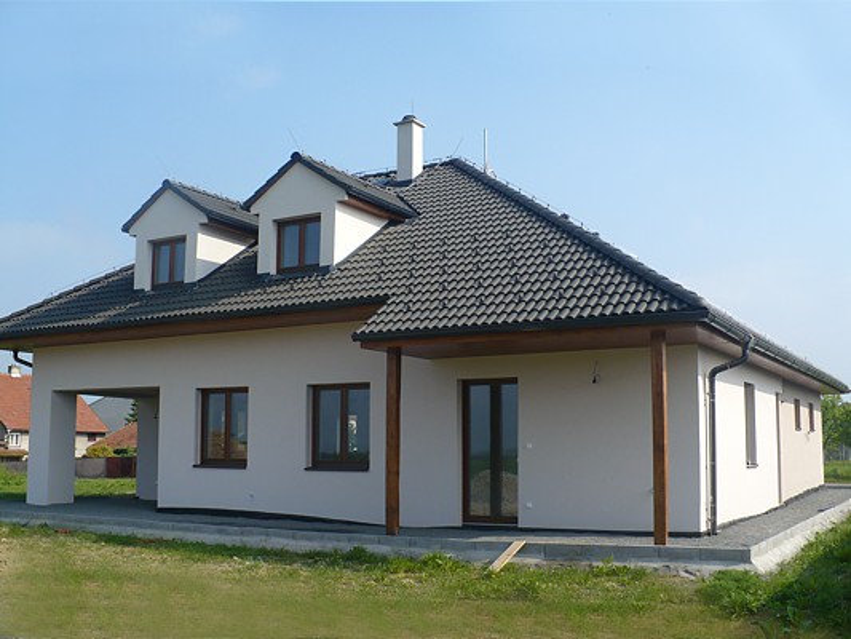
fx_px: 910
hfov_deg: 50.1
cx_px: 426
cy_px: 320
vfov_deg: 38.7
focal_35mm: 37
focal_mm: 6.1
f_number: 2.8
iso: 100
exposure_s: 1/800
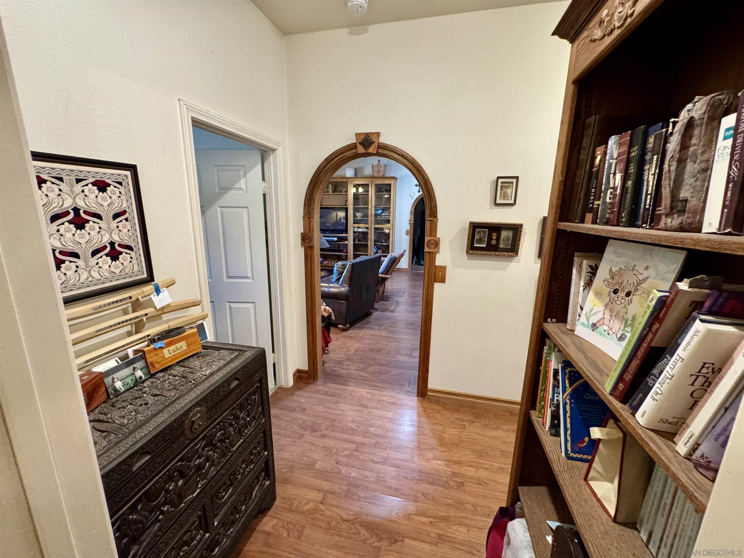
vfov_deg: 85.7
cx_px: 372
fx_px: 301
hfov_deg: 102.1
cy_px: 279
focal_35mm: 14
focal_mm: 2.22
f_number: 2.2
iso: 640
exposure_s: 1/60
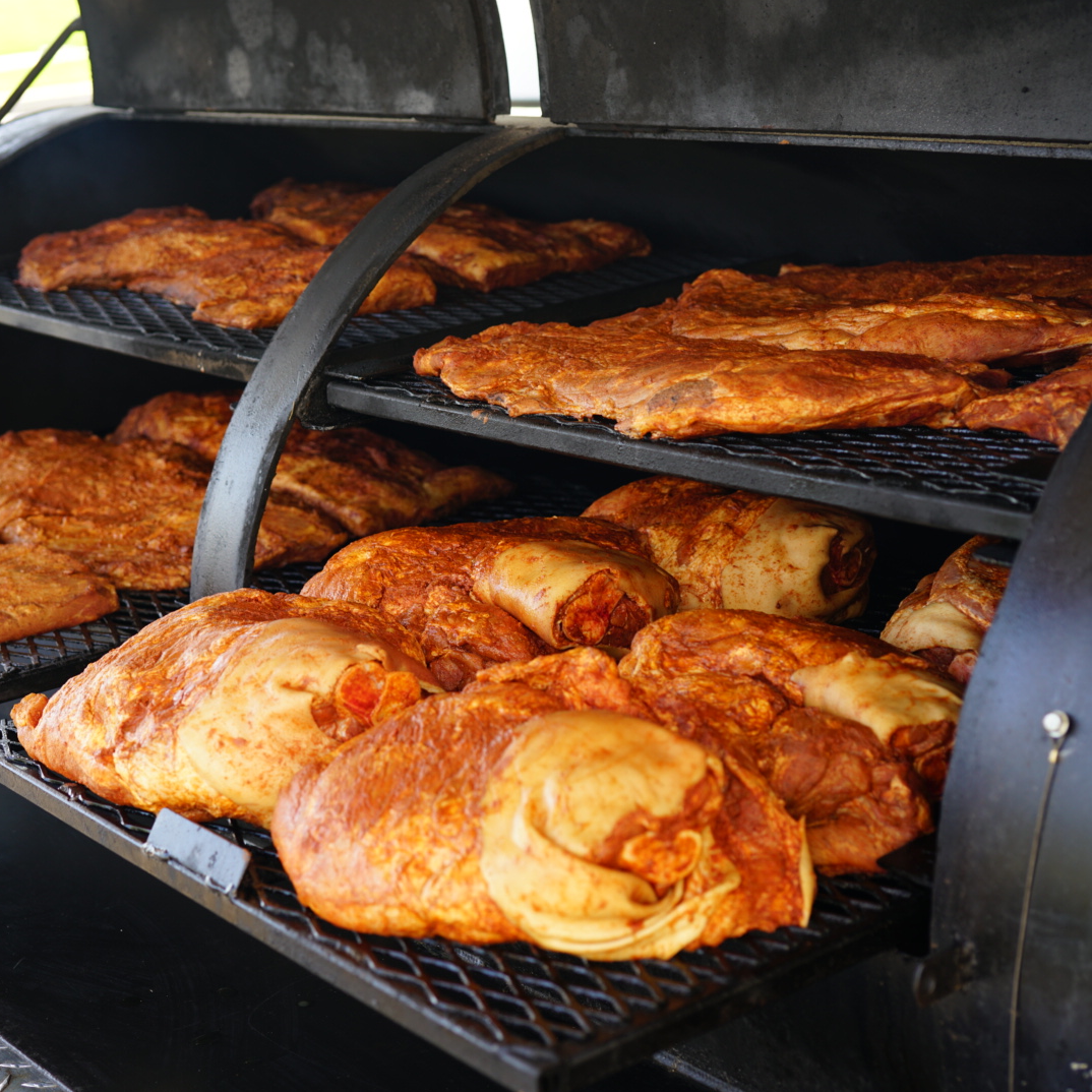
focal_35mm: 64
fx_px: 2284
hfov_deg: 26.8
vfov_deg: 26.9
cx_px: 433
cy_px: 548
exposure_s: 1/60
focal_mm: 50
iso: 125
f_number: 4
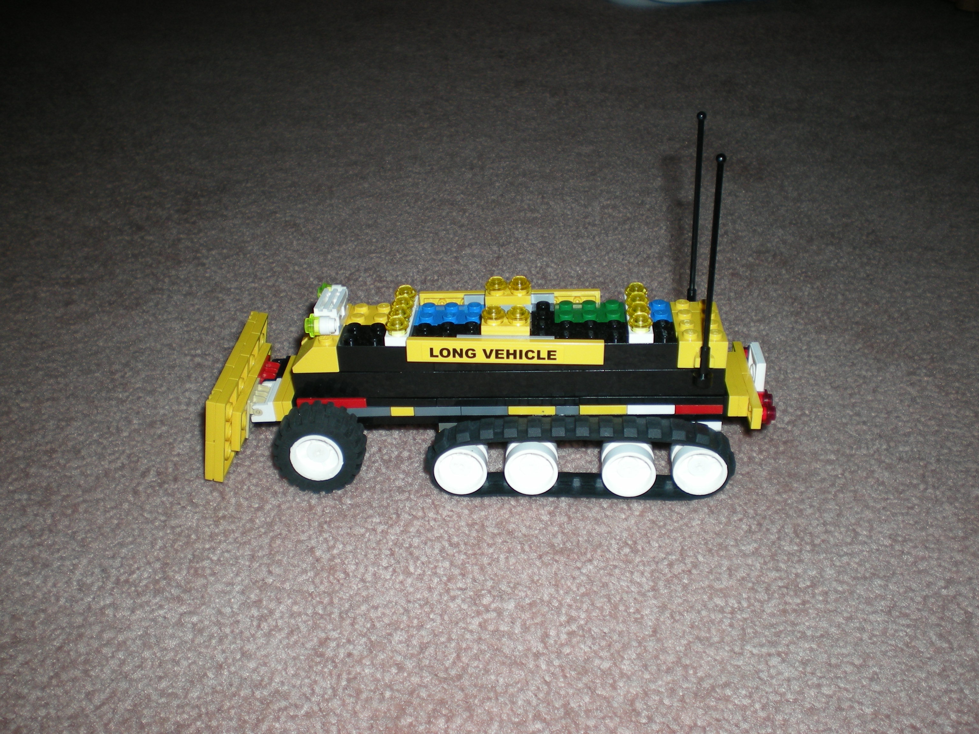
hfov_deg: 49.0
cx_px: 490
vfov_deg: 37.7
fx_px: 1075
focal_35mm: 38
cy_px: 367
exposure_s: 1/60
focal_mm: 6.3
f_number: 3.1
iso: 64
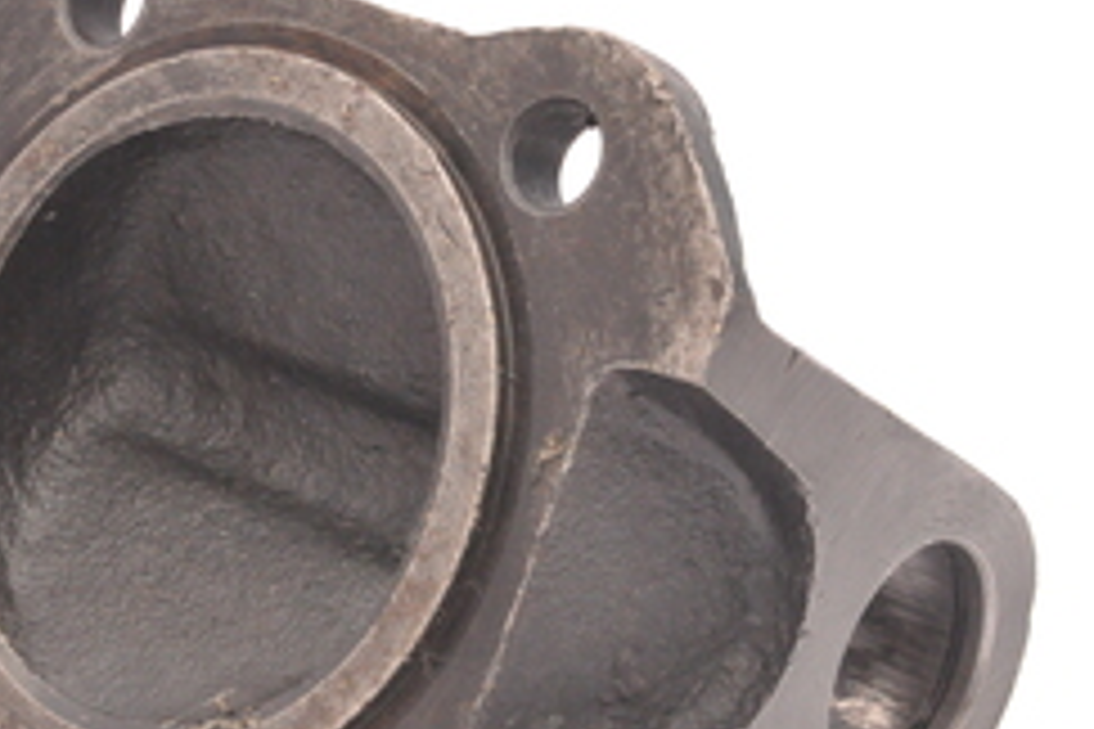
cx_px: 405
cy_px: 464
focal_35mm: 148
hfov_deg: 13.9
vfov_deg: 9.3
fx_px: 4497
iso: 3200
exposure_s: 1/125
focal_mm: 48
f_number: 18
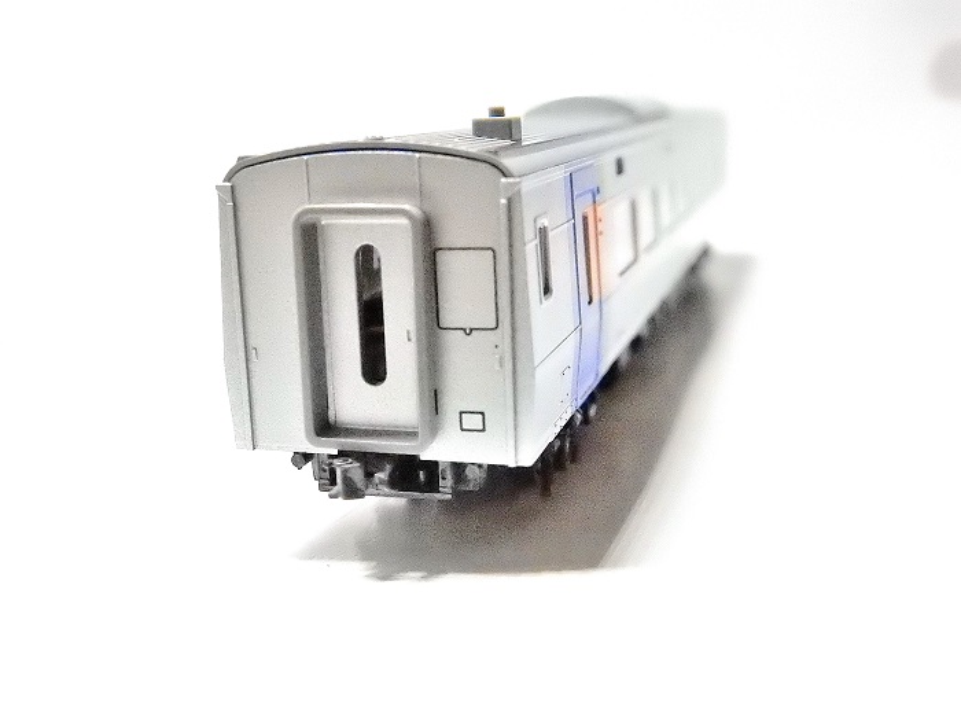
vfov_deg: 33.6
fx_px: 1194
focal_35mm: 43
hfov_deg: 43.9
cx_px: 480
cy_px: 360
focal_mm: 7.6
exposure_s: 1/160
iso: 3200
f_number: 4.2
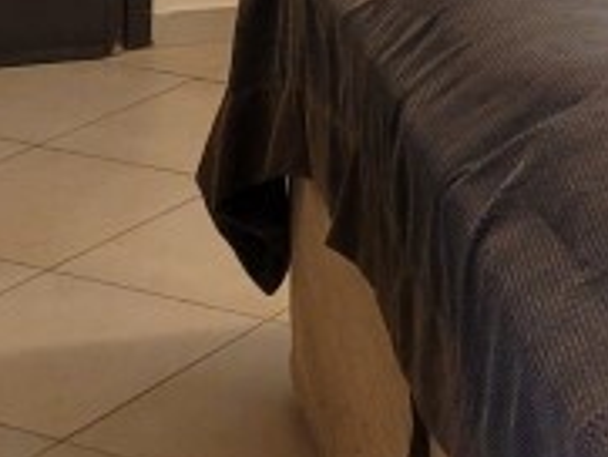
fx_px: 2425
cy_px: -622
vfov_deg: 9.6
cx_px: 746
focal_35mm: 138
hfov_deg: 13.8
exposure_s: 1/50
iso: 160
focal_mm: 5.4
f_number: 1.8
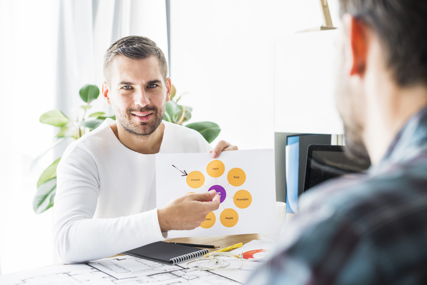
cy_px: 142
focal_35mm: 50
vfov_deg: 27.0
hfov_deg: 39.6
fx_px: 593
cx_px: 214
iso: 250
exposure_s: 1/125
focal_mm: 50
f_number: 3.5
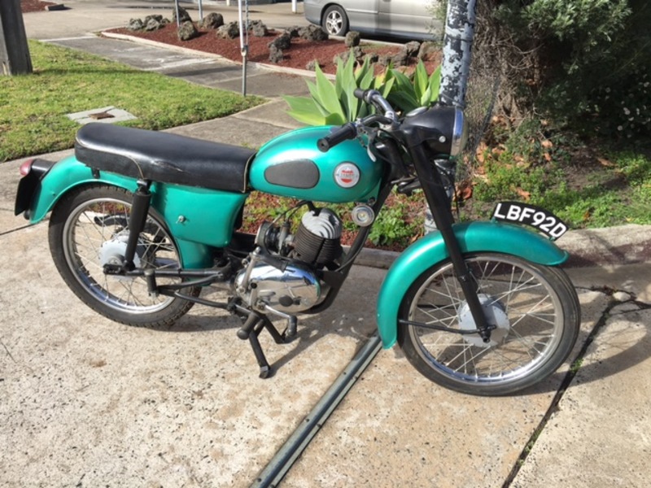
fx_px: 545
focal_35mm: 29
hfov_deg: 61.7
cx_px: 326
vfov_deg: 48.2
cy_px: 244
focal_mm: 4.15
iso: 25
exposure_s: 1/785
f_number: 2.2
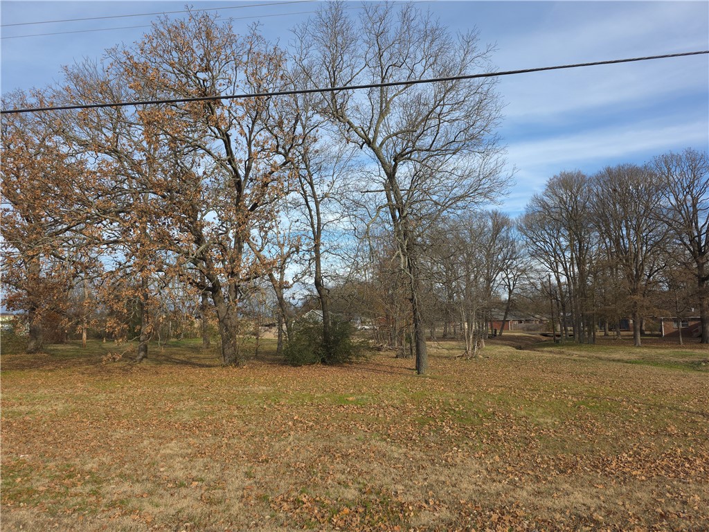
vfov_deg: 58.9
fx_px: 471
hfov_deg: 73.9
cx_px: 354
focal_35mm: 23
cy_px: 266
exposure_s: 1/311
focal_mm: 6.3
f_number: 1.7
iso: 12
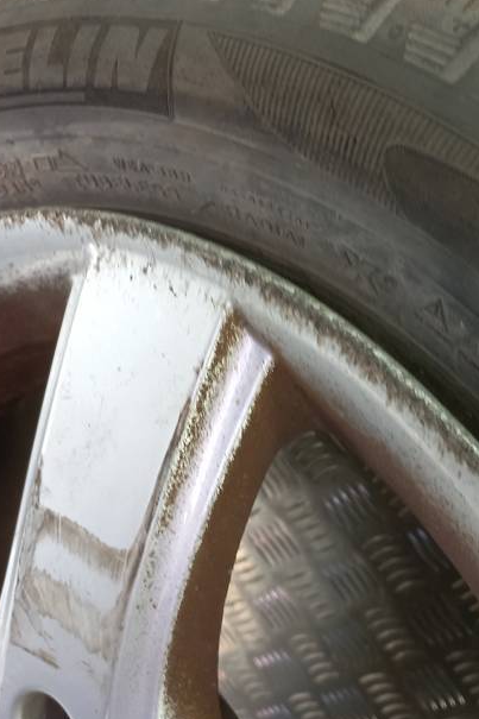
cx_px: 291
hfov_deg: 30.4
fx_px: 879
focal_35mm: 44
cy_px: 353
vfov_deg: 44.5
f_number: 1.8
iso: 80
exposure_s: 1/50
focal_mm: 4.6
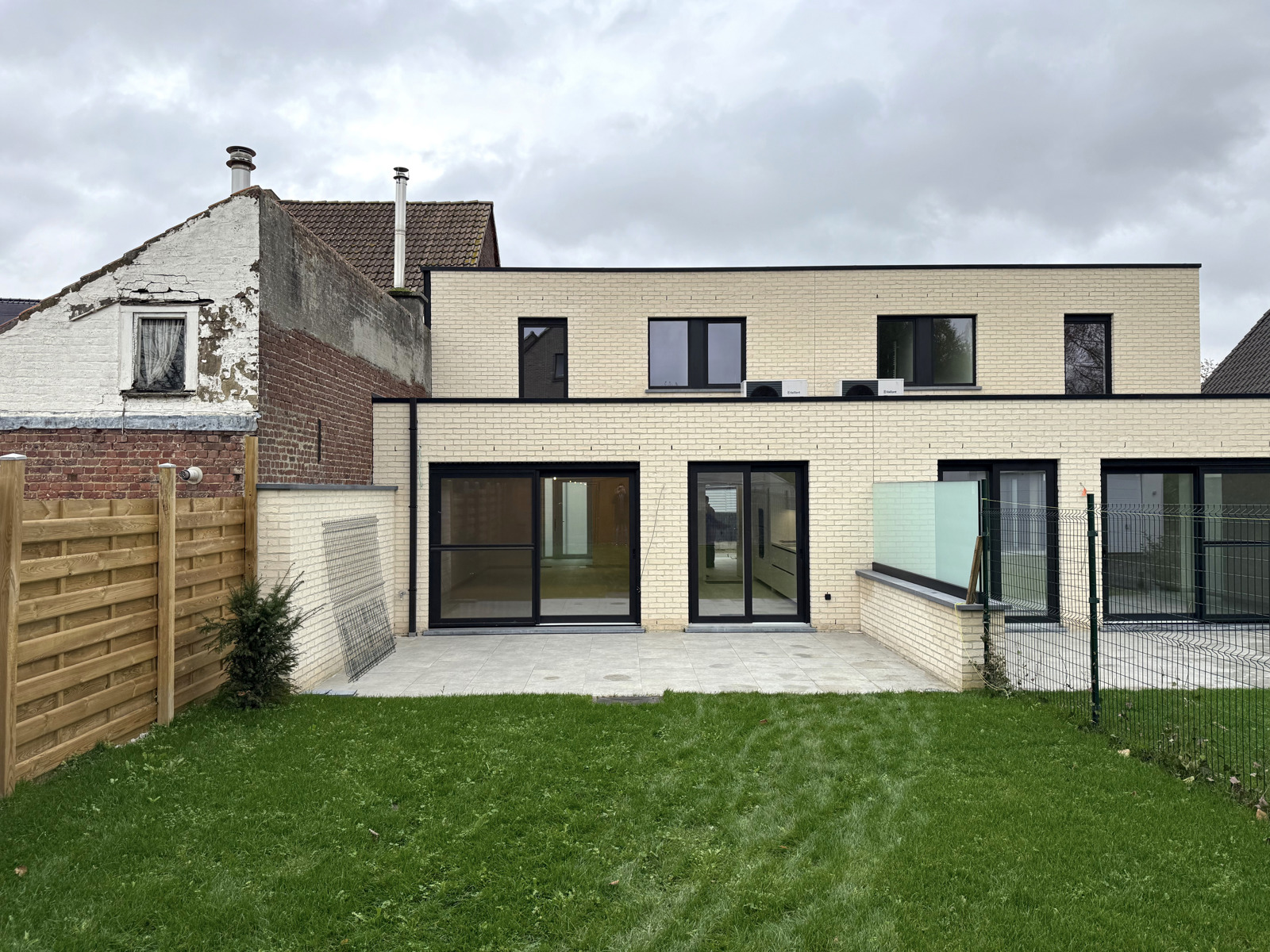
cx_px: 635
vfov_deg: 56.8
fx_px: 881
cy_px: 476
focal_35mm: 24
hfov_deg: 71.6
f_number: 1.78
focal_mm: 6.76
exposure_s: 1/747
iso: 80
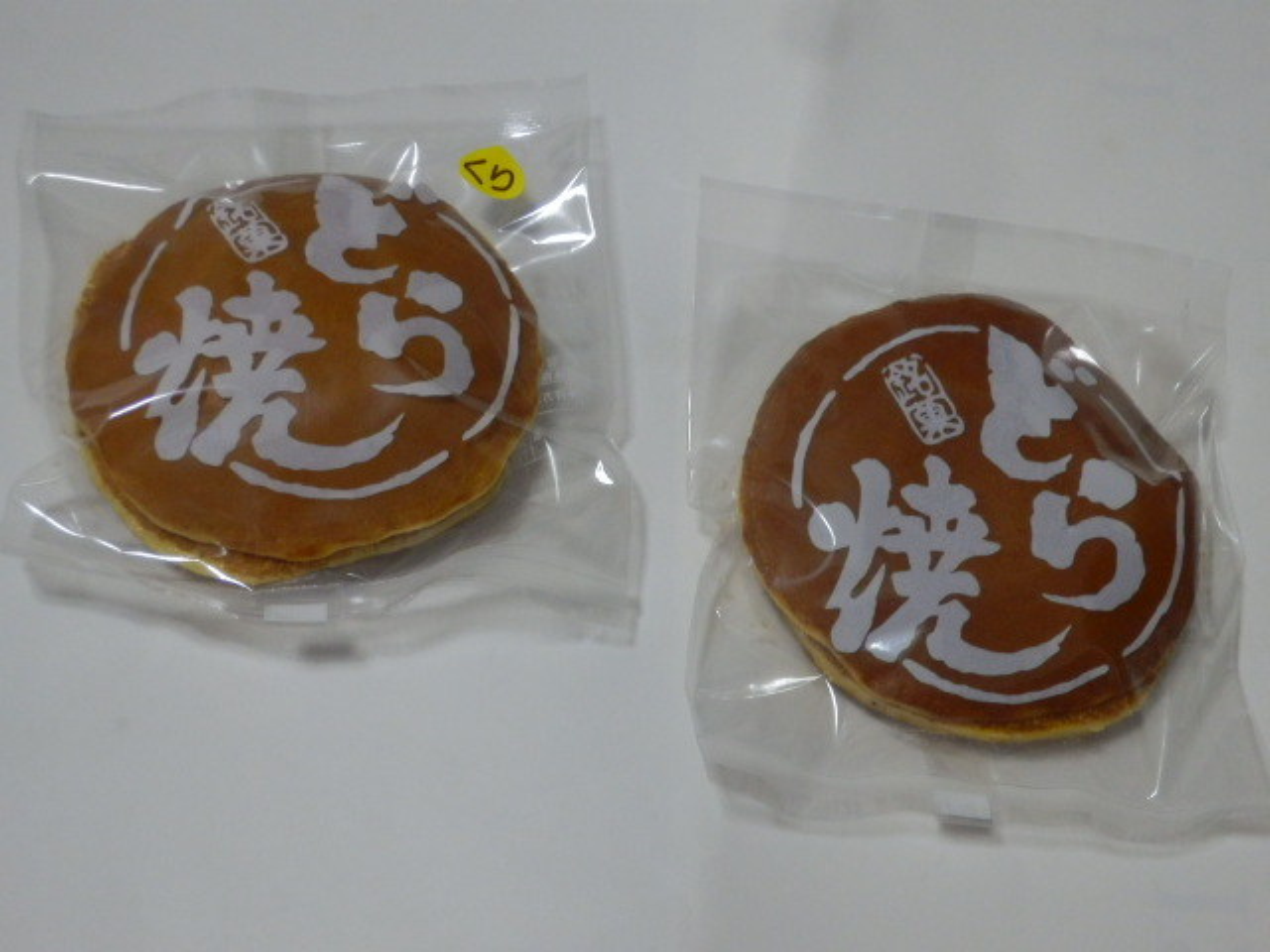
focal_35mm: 57
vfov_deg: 25.7
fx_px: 2091
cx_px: 635
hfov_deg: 33.8
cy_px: 476
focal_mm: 10
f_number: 4.5
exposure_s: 1/60
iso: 640
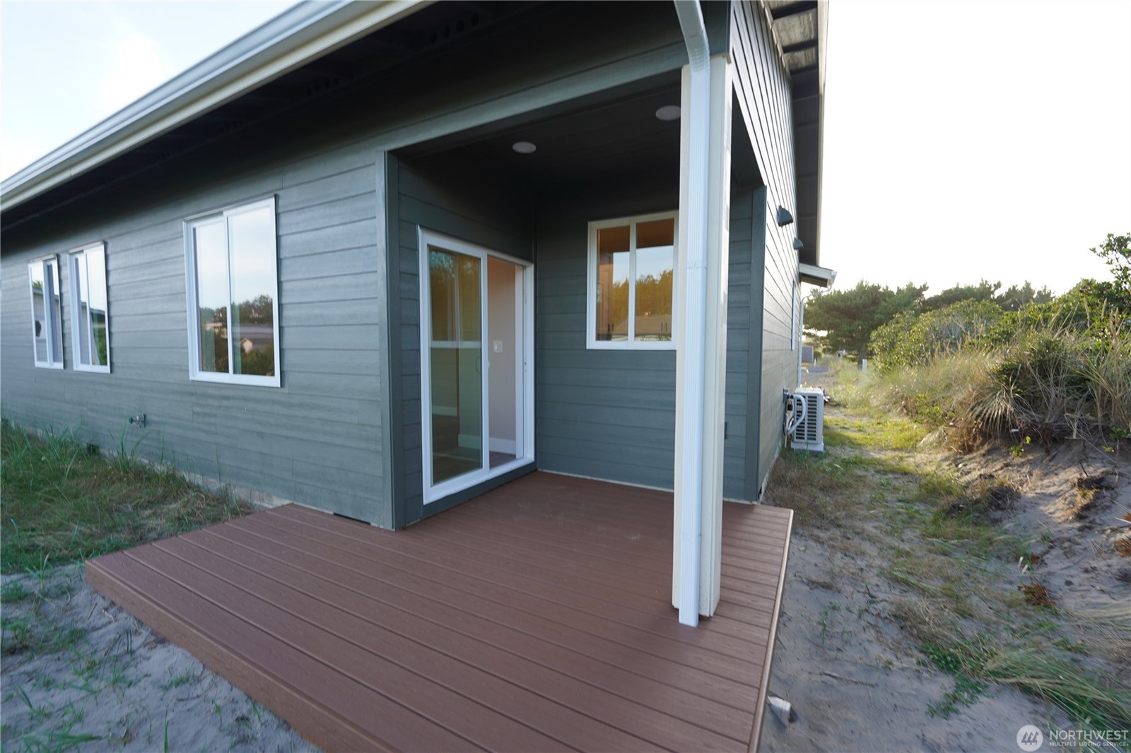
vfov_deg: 81.2
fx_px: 440
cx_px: 566
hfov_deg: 104.3
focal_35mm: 14
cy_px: 376
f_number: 4.5
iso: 100
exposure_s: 1/80
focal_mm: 14
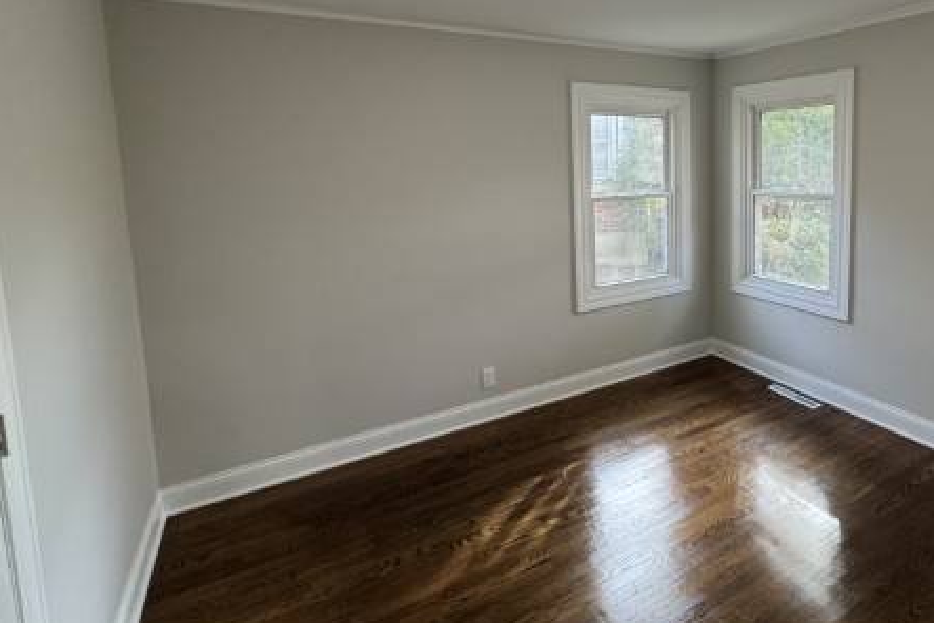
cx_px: 635
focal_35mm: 21
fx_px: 545
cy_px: 215
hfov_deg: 78.1
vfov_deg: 58.3
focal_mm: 2.22
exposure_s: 1/120
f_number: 2.2
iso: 200
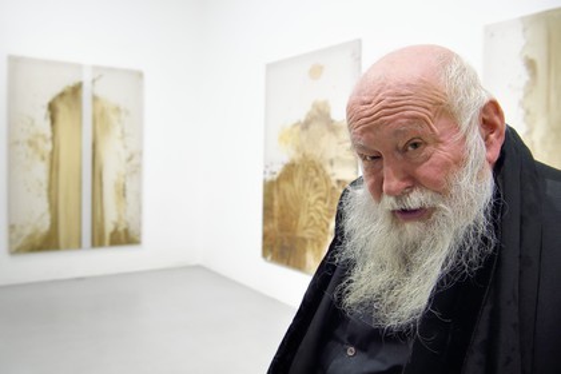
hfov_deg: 58.7
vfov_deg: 41.1
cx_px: 280
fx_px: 499
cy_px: 187
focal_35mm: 32
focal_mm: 32
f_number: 6.3
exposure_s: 1/160
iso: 1600
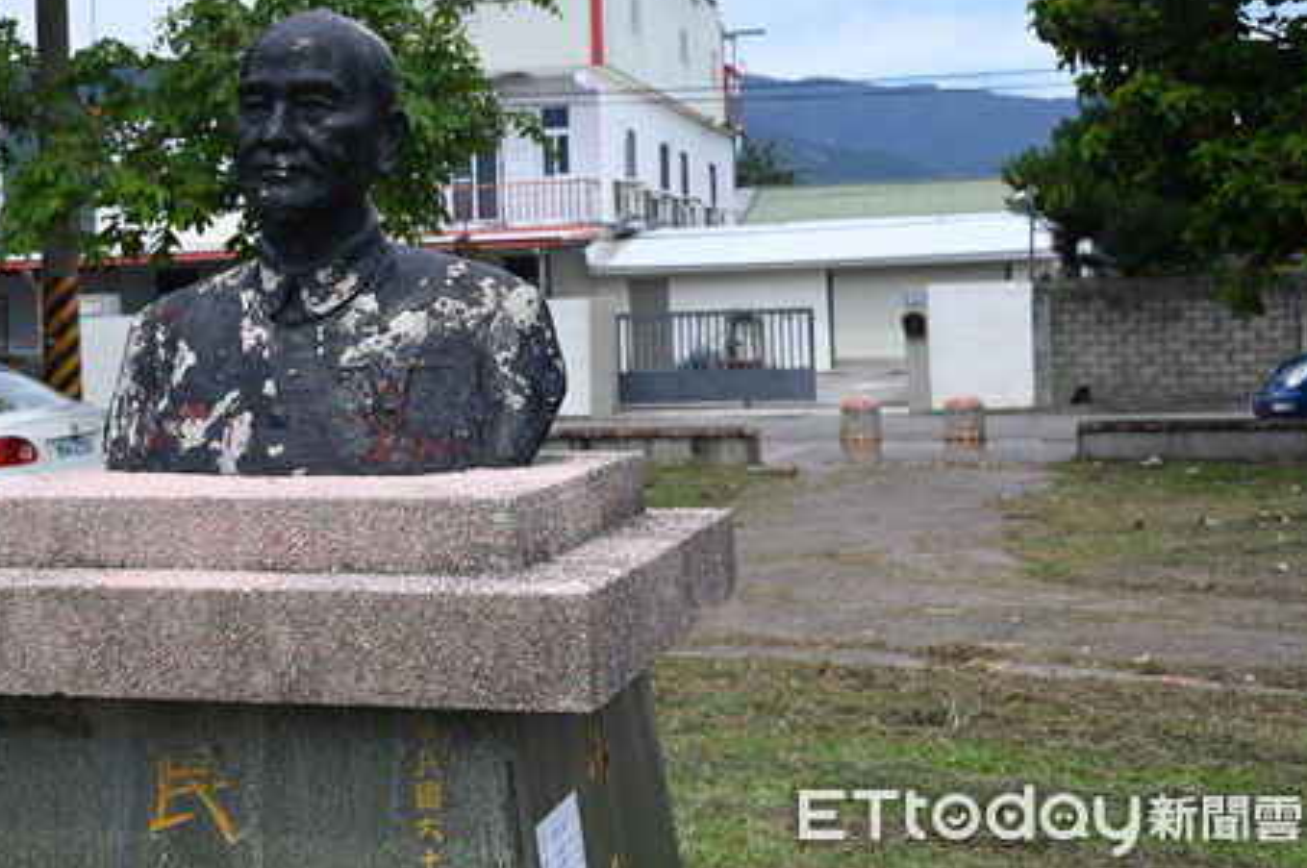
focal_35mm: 53
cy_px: 298
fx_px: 1922
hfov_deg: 37.2
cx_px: 459
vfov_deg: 25.3
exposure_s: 1/6400
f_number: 5.6
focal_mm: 40
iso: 1000
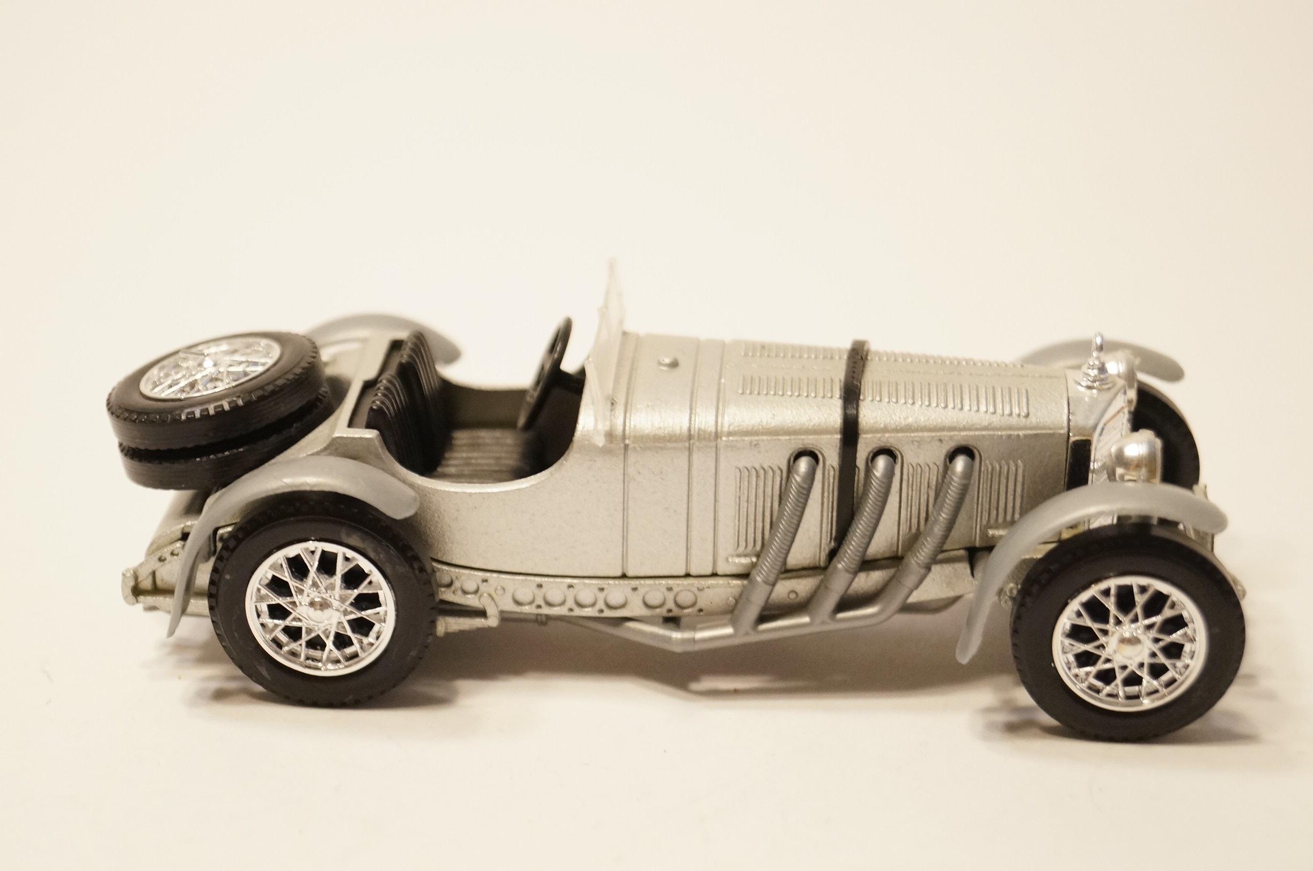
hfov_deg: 24.7
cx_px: 656
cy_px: 436
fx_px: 3004
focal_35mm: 82
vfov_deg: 16.5
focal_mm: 55
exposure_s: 1/100
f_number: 5.6
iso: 1600
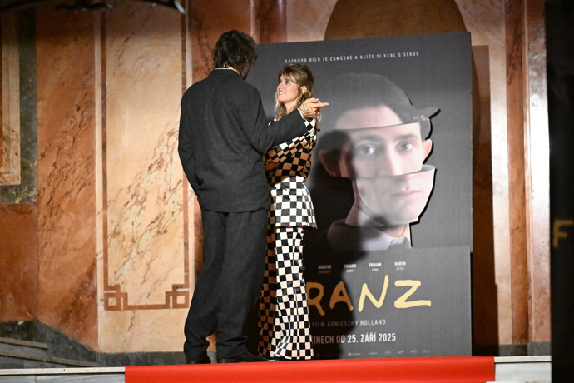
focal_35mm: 200
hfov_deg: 10.3
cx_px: 287
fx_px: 3189
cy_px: 192
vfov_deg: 6.9
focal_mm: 200
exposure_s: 1/800
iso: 20000
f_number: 2.8
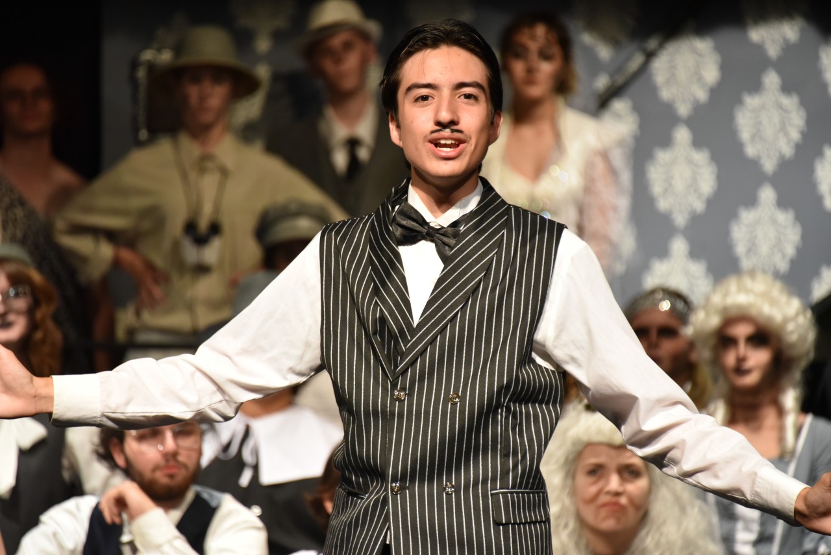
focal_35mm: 300
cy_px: 278
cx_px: 416
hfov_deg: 6.9
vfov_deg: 4.6
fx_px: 6926
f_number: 5.6
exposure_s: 1/320
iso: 4500
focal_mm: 300
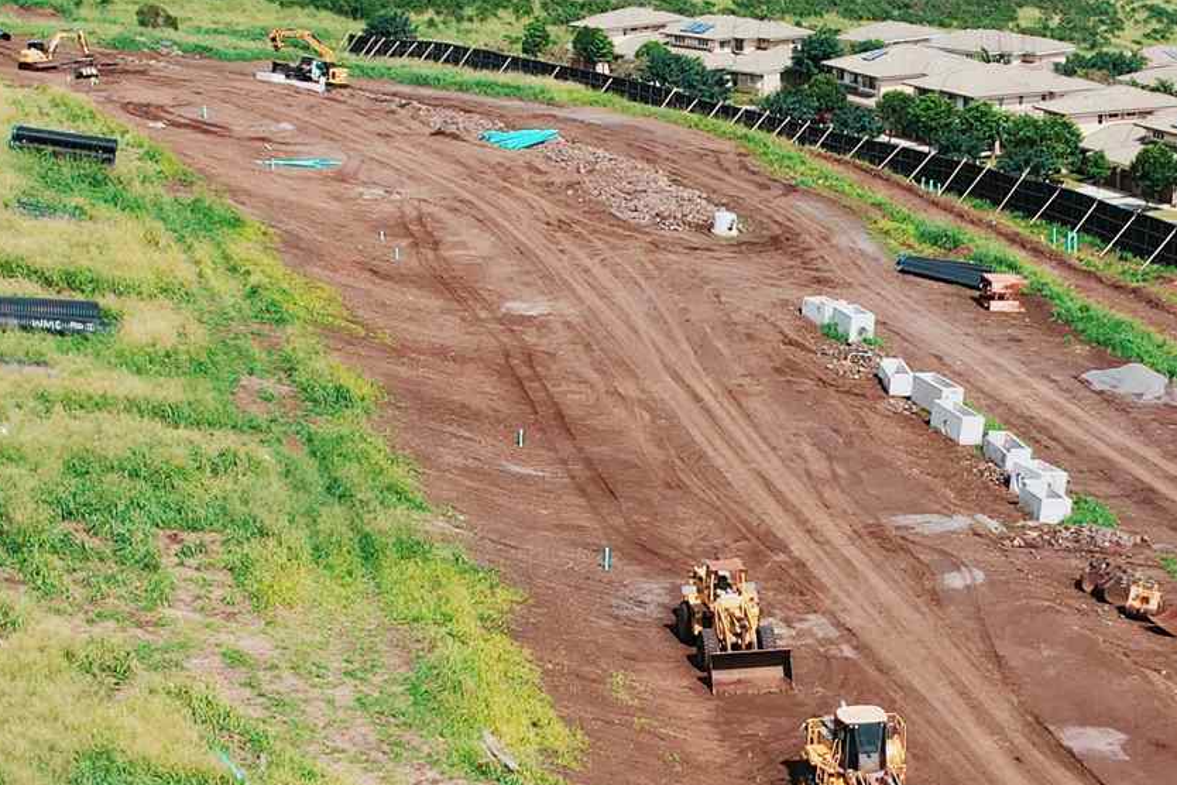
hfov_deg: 24.9
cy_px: 559
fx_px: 2648
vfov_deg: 16.8
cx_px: 816
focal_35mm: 81
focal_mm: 8.38
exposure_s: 1/2500
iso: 120
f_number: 2.8
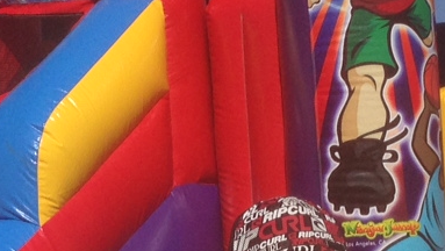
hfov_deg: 14.0
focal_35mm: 153
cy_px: 225
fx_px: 1806
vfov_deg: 7.9
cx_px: 366
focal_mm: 4.12
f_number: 2.4
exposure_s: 1/3390
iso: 50
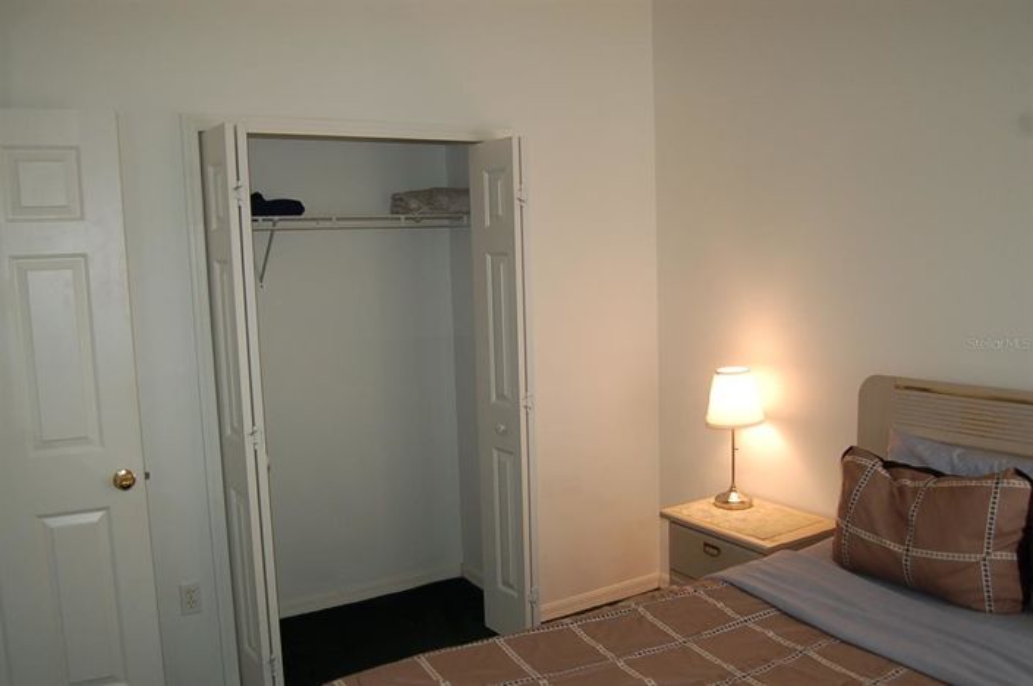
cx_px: 516
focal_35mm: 28
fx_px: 817
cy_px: 343
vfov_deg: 45.5
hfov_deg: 64.6
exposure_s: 1/60
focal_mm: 19
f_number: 3.5
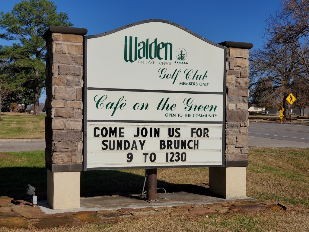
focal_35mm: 52
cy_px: 116
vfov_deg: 28.0
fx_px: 464
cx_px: 154
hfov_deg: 36.8
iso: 50
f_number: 2.4
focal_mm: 6
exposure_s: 1/2359
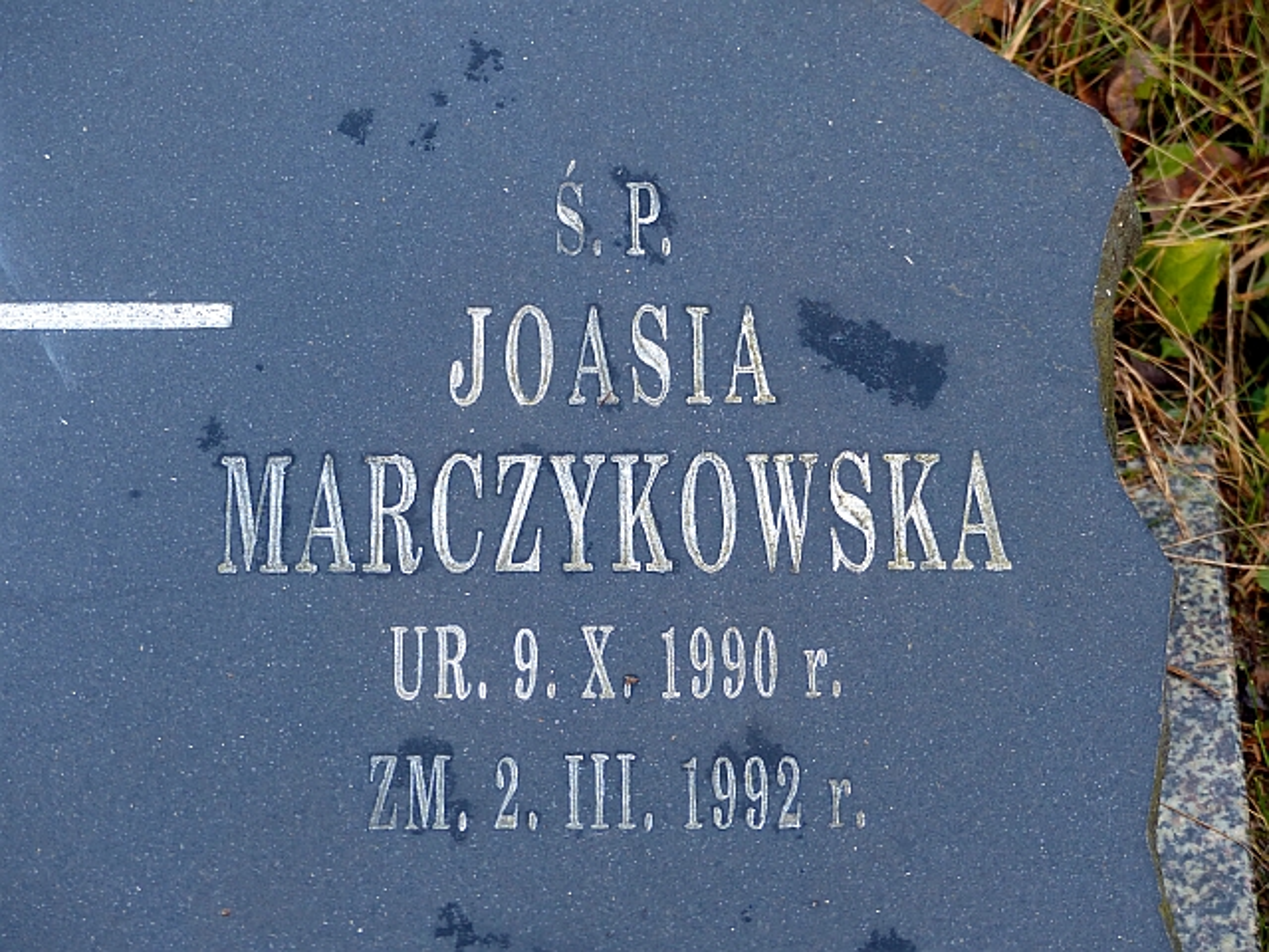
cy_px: 476
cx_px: 634
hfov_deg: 15.6
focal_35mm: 126
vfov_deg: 11.8
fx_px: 4619
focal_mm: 22.6
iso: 125
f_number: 2.8
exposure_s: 1/80
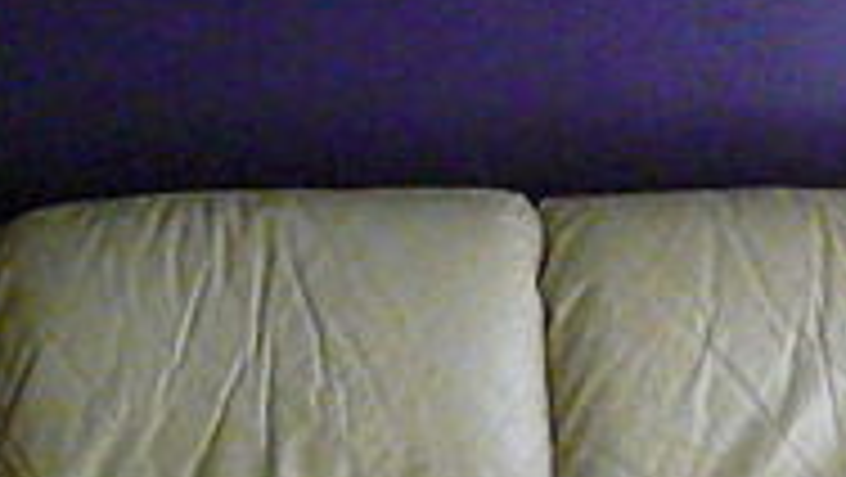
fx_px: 1998
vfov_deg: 12.8
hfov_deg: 23.3
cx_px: 765
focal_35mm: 89
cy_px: 747
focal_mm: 5.2
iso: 3200
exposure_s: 1/160
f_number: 2.9
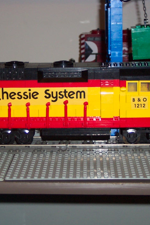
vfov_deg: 21.5
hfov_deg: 14.4
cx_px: 73
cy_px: 112
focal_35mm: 95
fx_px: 594
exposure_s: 1/45
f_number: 3.4
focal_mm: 13.3
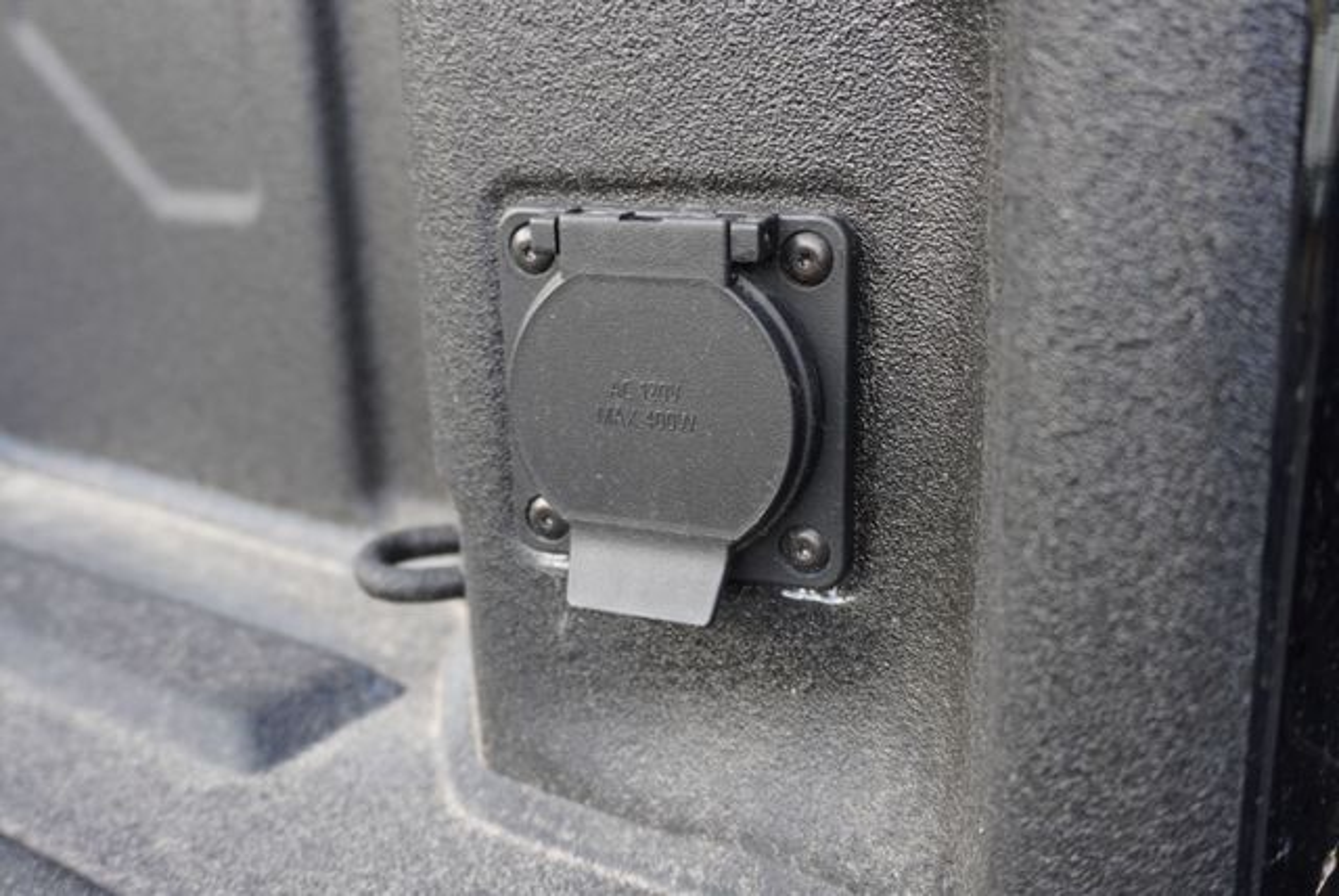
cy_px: 448
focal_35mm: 33
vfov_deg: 40.0
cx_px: 670
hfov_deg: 57.2
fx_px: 1229
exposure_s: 1/60
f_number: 4
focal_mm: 22
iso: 160
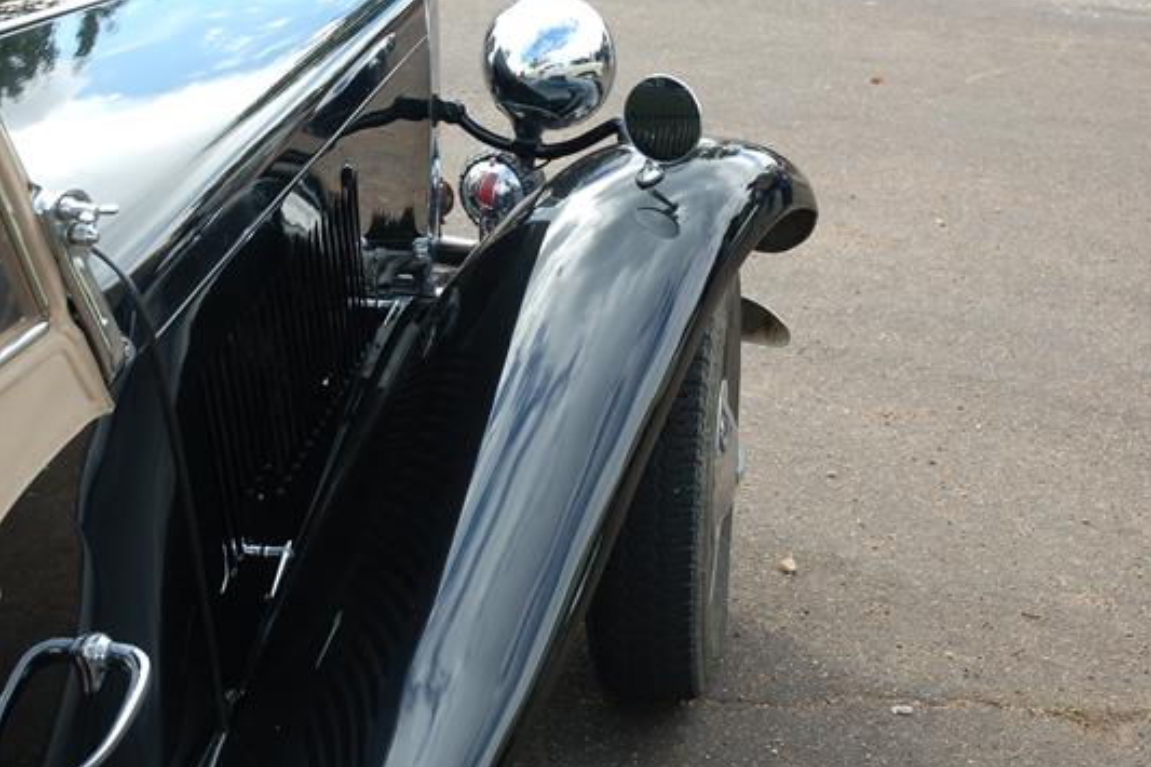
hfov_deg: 29.2
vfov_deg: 19.7
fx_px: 2205
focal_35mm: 69
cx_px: 534
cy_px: 328
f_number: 6.3
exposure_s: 1/160
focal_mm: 34
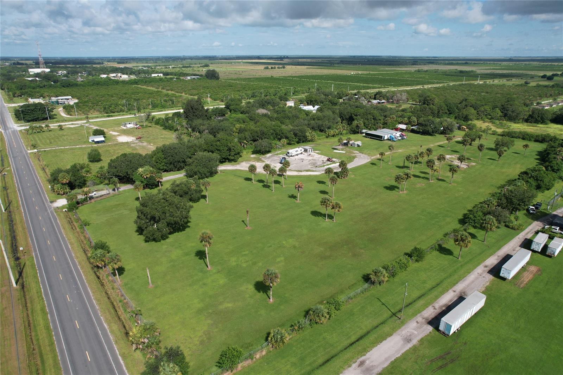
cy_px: 188
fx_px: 344
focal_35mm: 22
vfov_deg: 57.2
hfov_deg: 78.6
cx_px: 282
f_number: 2.8
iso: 110
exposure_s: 1/2000
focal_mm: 8.38
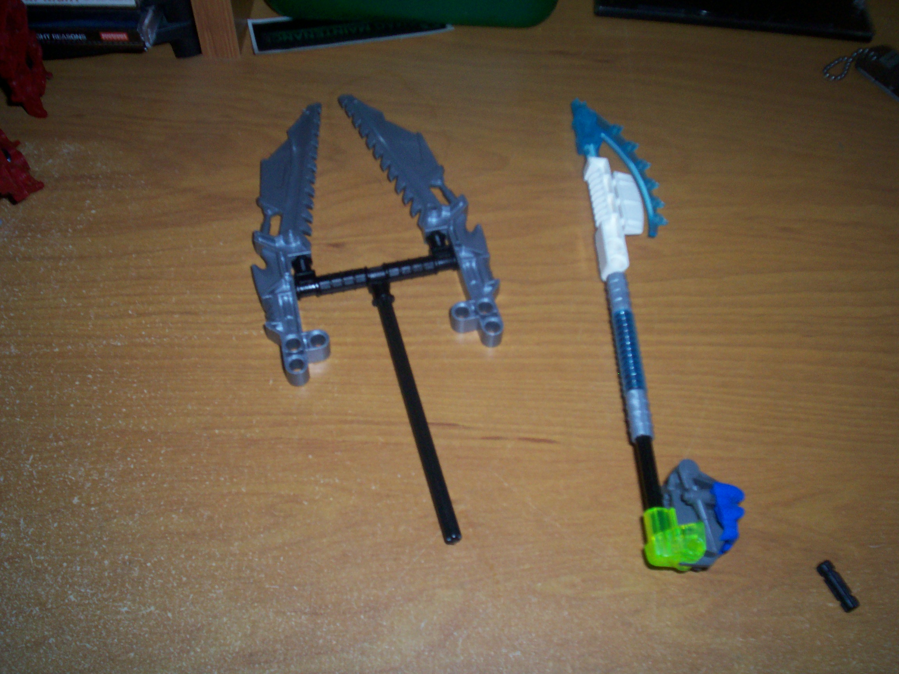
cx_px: 450
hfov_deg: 51.4
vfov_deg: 39.7
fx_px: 935
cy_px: 337
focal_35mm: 36
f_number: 4.5
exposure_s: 1/64
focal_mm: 5.9
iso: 140
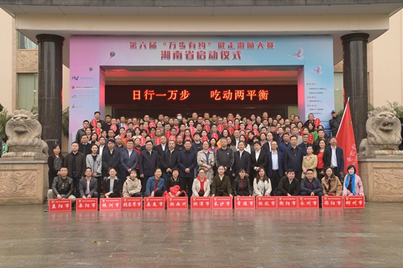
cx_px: 202
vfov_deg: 31.9
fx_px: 470
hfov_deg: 46.4
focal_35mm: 42
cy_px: 134
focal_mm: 42
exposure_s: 1/40
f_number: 13
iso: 2000
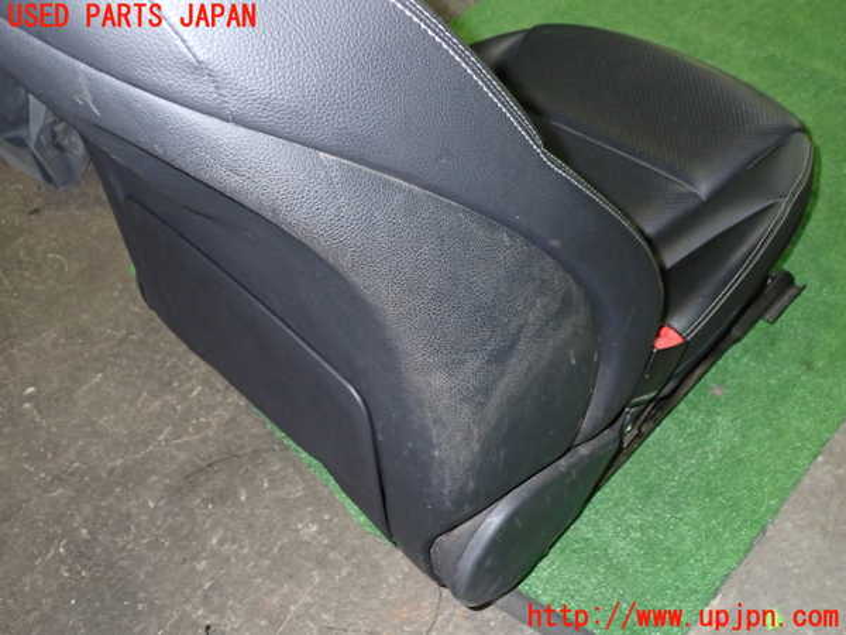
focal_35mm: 36
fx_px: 880
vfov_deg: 39.7
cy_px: 318
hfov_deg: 51.4
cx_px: 423
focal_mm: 6.37
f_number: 2.5
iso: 500
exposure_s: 1/40
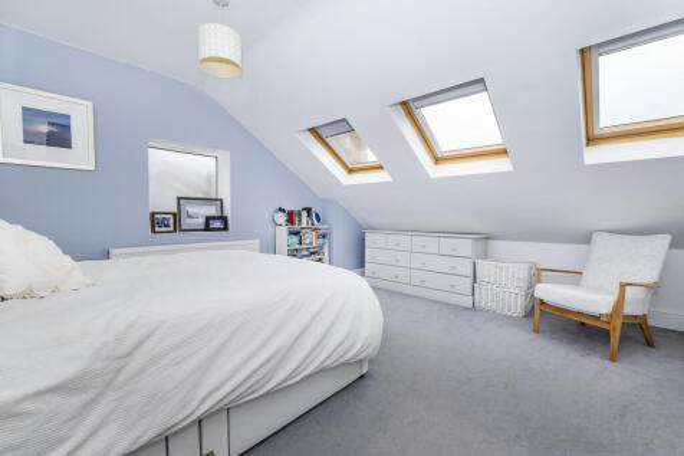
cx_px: 342
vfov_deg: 77.3
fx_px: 285
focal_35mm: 15
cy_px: 228
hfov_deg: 100.4
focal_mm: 10
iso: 250
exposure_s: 1/250
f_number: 5.6
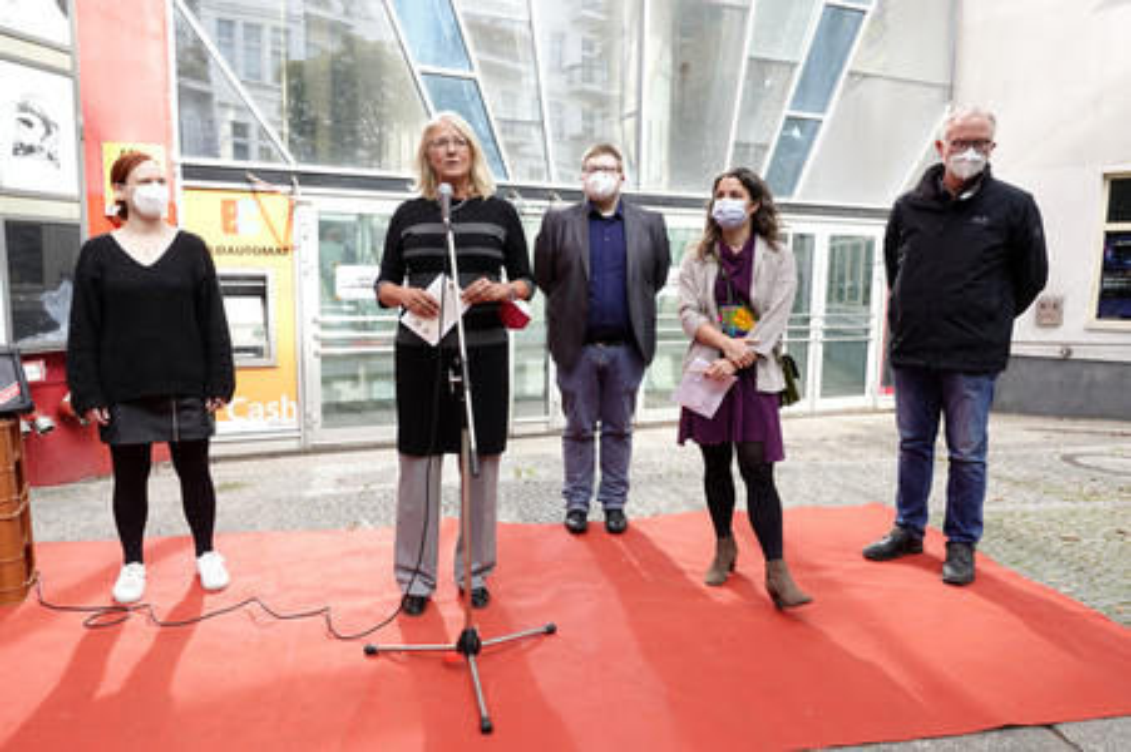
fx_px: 753
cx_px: 566
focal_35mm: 24
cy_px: 376
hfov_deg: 73.8
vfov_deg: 53.1
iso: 160
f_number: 4
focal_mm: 9.46
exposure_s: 1/160
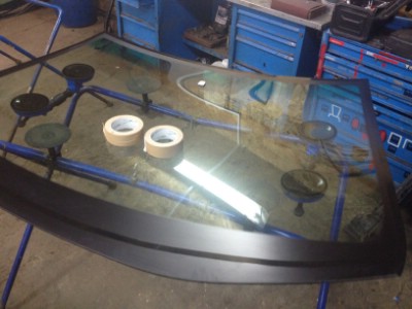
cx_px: 206
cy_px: 154
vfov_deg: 40.7
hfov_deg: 52.6
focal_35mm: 35
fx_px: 417
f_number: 2.4
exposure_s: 1/20
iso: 250
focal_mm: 4.28
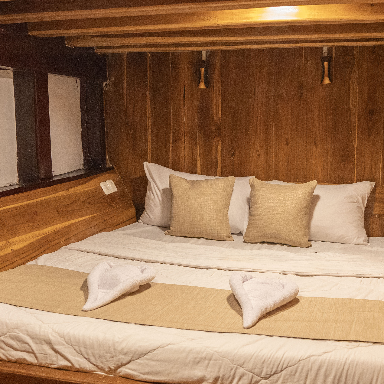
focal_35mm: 43
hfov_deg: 39.1
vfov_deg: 39.1
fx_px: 540
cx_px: 212
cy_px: 208
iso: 640
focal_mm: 14
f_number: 4
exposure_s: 1/640
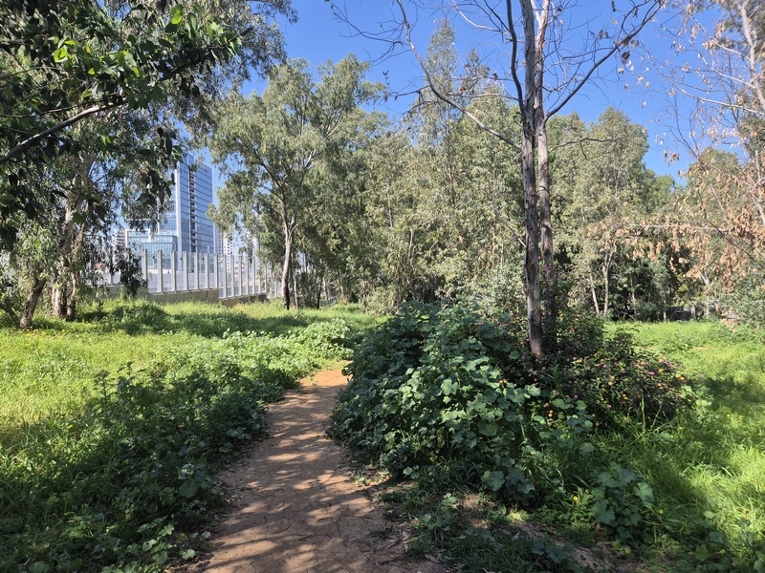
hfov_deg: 73.9
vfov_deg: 58.9
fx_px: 508
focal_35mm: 23
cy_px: 286
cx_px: 382
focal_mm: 5.4
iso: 25
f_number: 1.8
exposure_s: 1/812
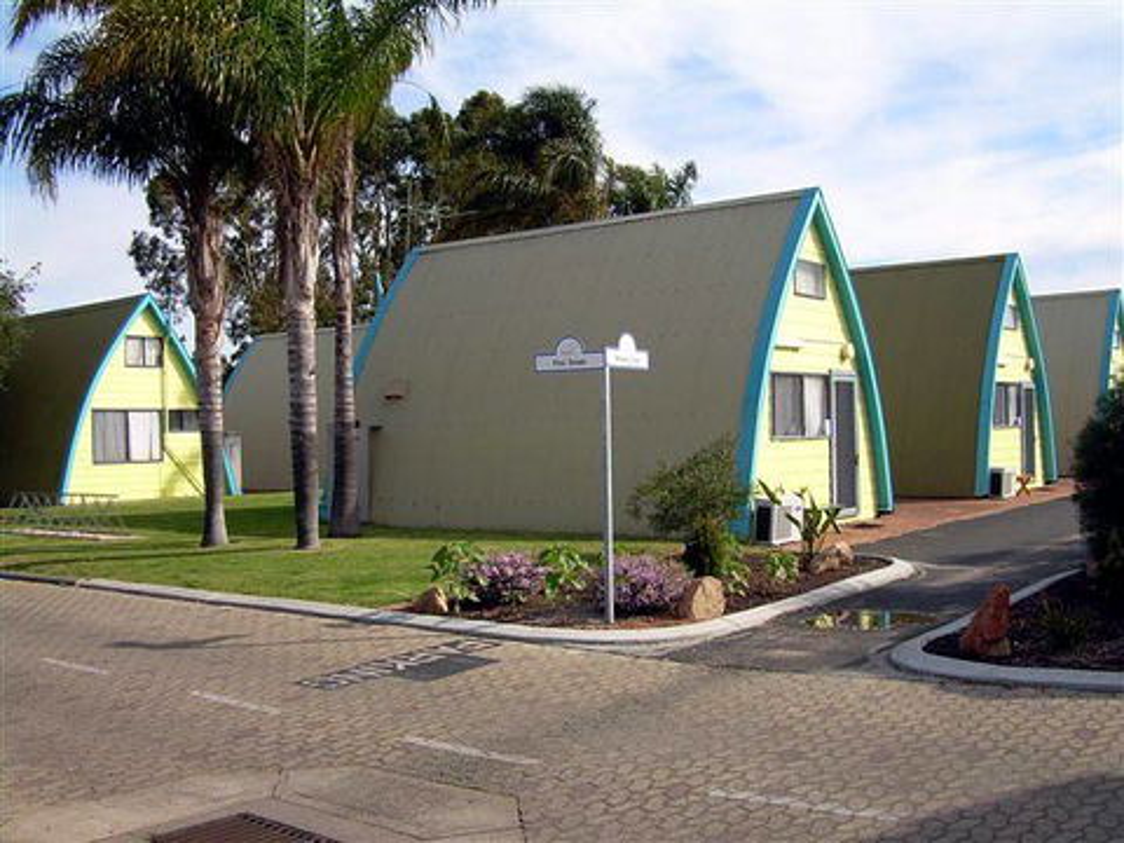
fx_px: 1234
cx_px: 562
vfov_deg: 37.7
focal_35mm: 38
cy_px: 422
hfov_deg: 49.0
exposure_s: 1/354
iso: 50
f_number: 4.6
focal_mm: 6.3
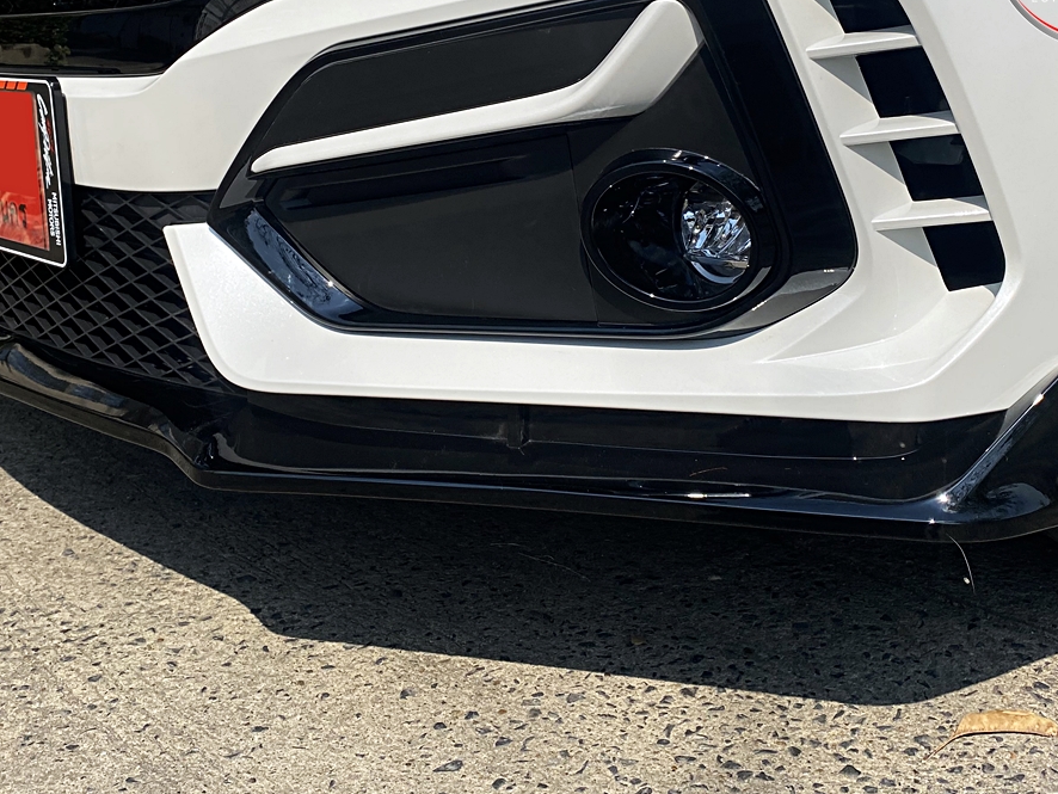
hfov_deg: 42.9
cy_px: 169
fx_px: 1345
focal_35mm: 44
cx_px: 465
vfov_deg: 32.1
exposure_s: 1/3731
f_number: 1.8
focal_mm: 4.25
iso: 32
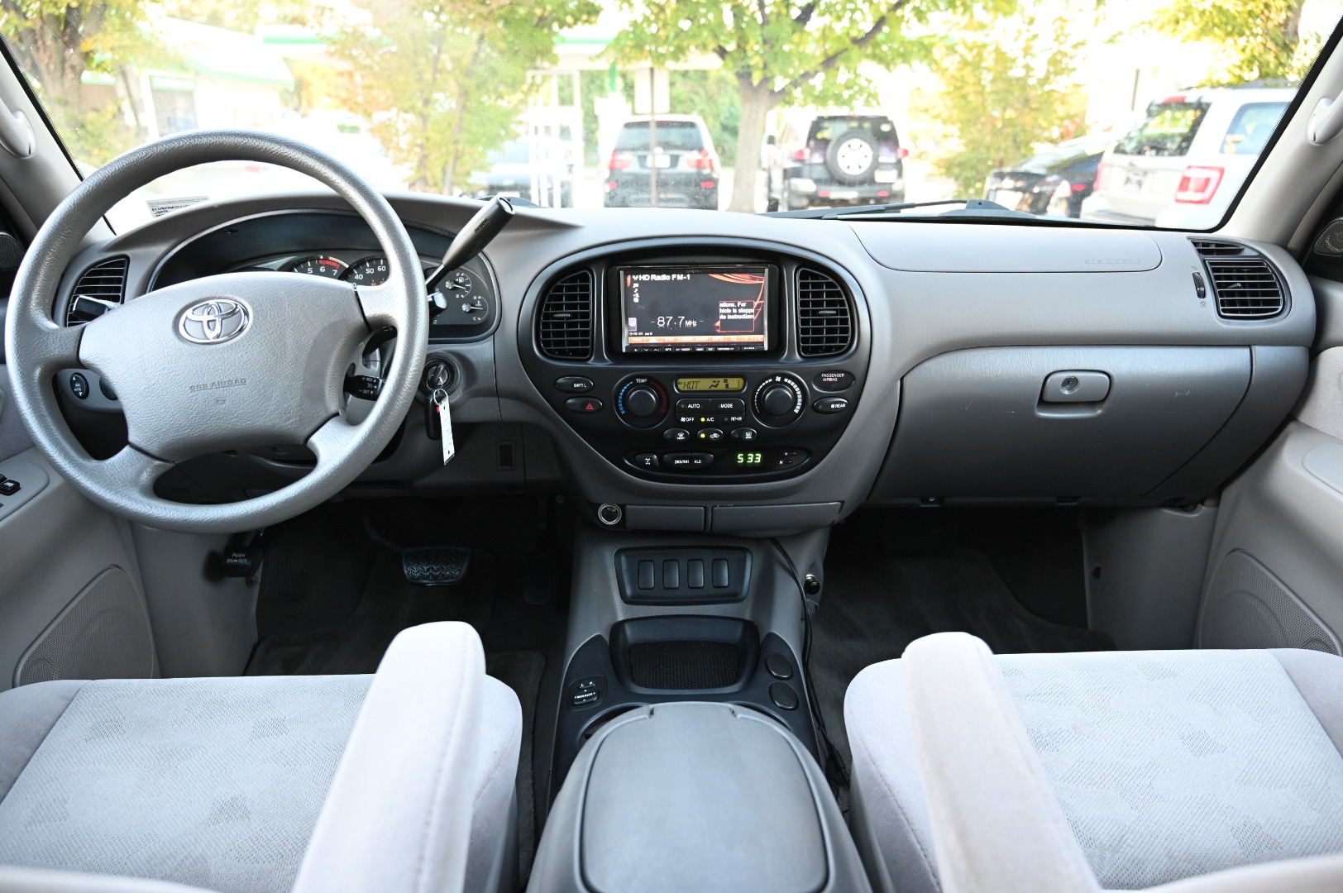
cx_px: 672
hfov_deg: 73.8
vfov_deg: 53.1
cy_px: 446
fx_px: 895
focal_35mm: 24
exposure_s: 1/125
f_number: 4
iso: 2500
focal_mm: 24
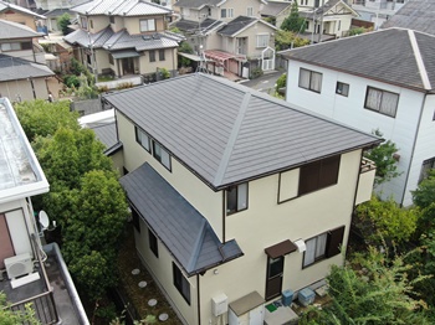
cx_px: 218
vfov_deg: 42.9
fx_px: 414
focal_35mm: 33
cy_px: 162
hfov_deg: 55.4
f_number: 3.2
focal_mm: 5.69
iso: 100
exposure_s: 1/320
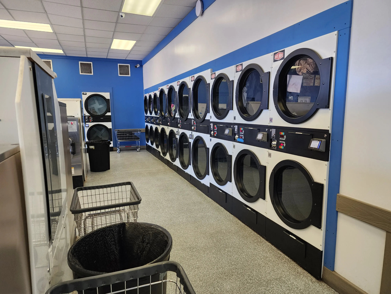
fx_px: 260
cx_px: 196
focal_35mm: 23
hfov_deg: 73.9
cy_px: 147
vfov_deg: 58.9
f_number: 1.8
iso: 160
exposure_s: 1/180
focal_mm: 6.4
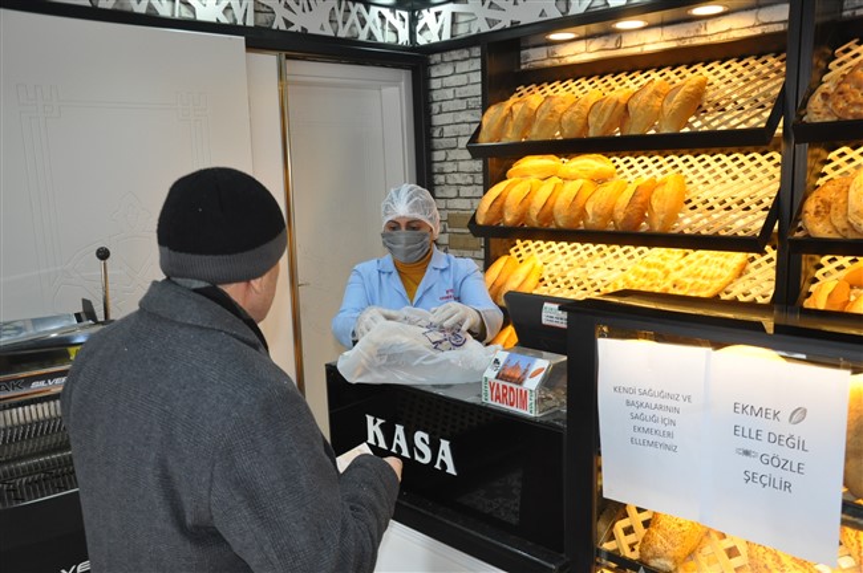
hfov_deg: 59.5
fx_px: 754
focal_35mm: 32
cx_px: 432
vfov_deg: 41.6
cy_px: 286
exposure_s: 1/200
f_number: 4
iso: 1250
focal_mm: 21
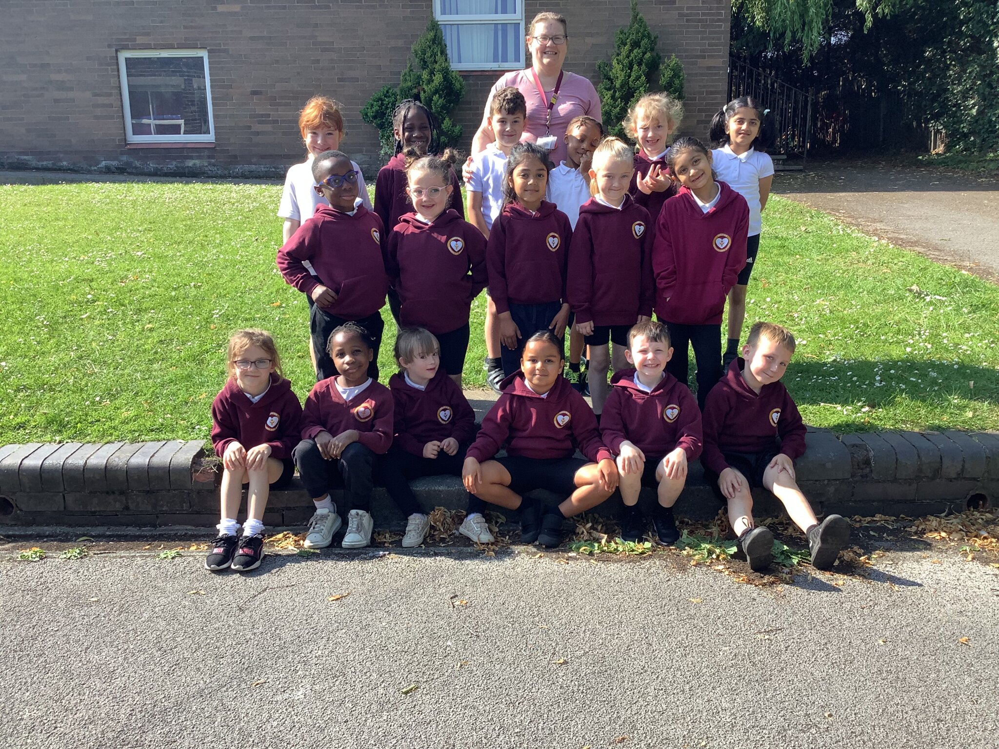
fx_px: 895
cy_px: 374
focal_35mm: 31
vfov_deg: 45.4
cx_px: 500
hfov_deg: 58.4
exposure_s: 1/347
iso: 25
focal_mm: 3.3
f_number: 2.4
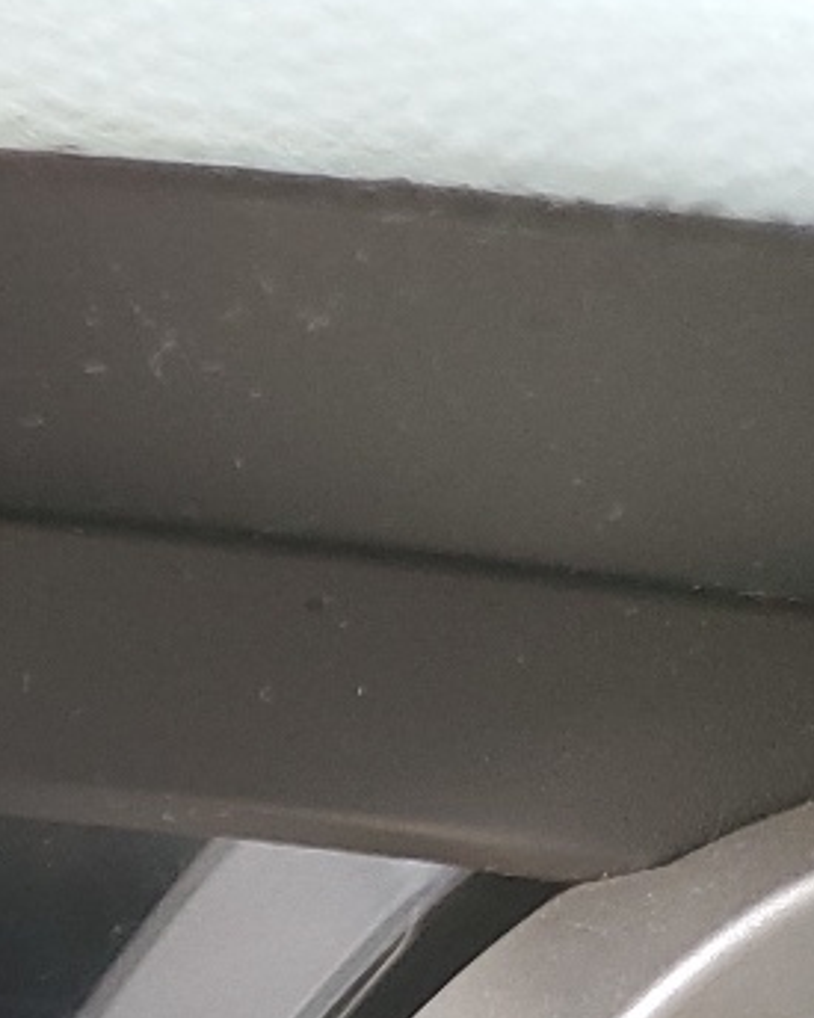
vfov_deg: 14.7
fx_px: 3555
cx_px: -1101
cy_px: 1719
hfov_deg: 11.1
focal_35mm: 118
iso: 69
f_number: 1.5
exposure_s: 1/60.2
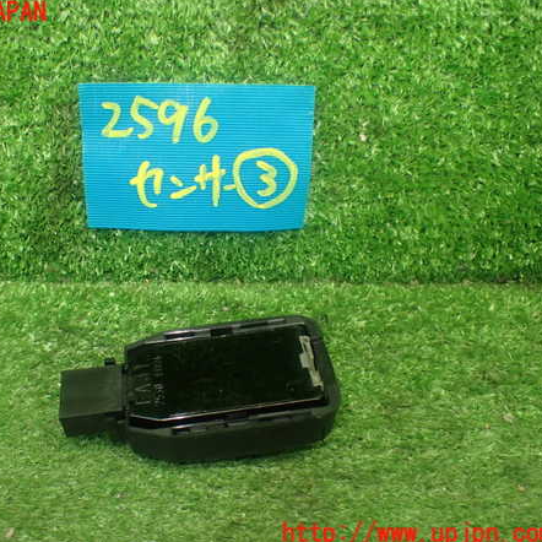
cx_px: 191
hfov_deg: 45.5
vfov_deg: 46.0
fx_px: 638
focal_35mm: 36
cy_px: 273
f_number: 2.3
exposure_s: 1/125
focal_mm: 5.4
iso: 640
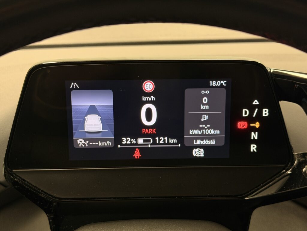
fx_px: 426
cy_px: 116
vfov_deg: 30.3
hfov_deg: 39.7
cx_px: 154
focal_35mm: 48
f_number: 1.78
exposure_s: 1/51
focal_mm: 6.76
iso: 250
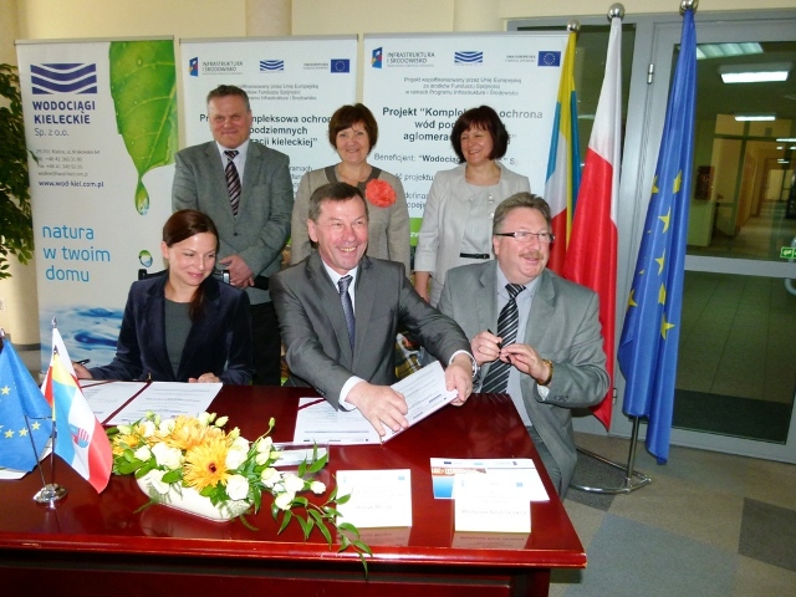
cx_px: 398
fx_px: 575
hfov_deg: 69.4
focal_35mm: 25
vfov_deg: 54.9
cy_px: 298
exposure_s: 1/60
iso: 200
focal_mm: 4.5
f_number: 2.8
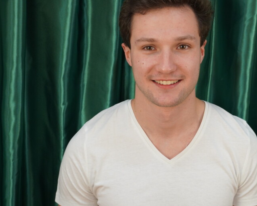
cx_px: 173
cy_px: 88
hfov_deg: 29.5
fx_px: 485
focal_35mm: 64
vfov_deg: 23.9
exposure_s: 1/160
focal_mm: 29
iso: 1000
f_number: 4.5
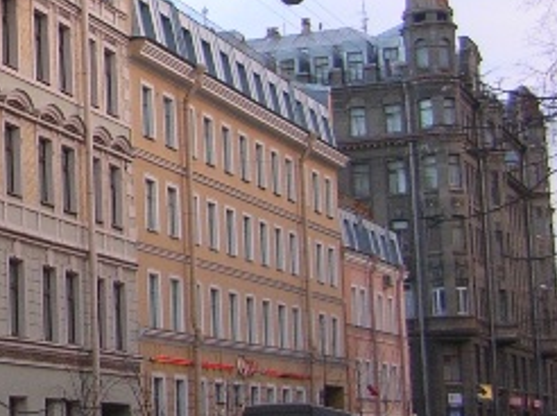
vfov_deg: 12.9
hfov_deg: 15.7
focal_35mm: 114
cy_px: 101
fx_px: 1833
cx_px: -306
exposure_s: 1/56.3
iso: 50
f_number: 2.8
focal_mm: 5.8
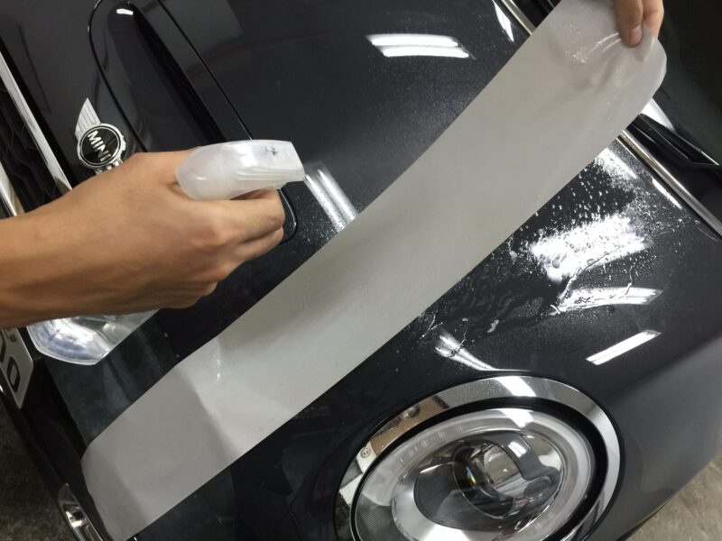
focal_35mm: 29
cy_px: 270
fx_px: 605
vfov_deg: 48.2
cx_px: 361
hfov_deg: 61.7
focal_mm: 4.15
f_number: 2.2
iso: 64
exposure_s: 1/15
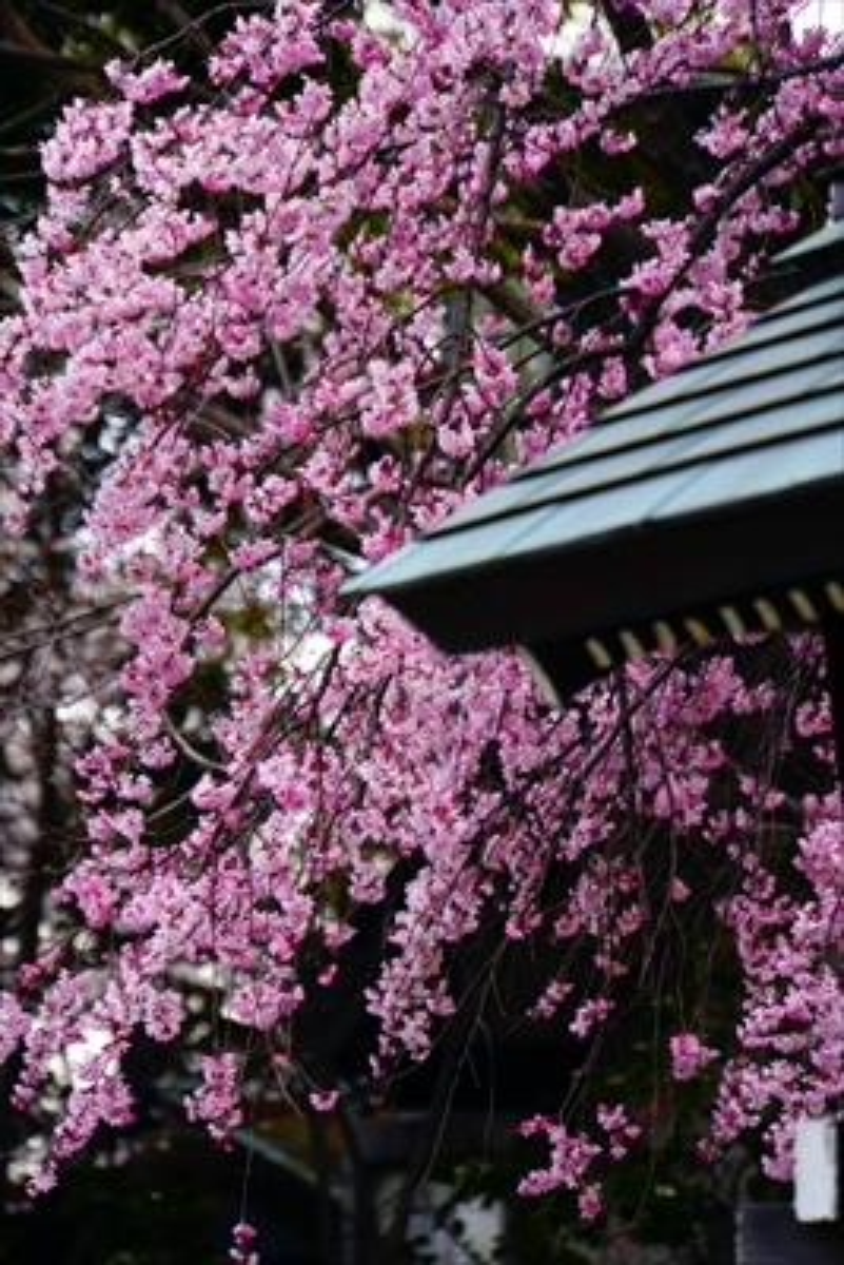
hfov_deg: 5.5
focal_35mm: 251
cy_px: 632
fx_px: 8822
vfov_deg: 8.2
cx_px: 422
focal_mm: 167.4
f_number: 6.3
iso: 200
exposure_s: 1/320
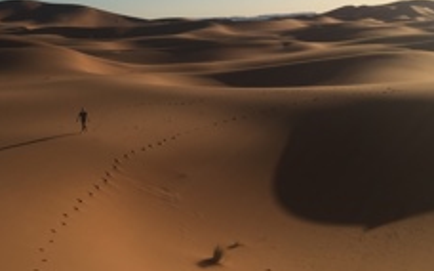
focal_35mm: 54
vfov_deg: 23.3
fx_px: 638
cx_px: 225
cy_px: 25
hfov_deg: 37.6
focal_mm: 4.15
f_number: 2.2
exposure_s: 1/3968
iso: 32
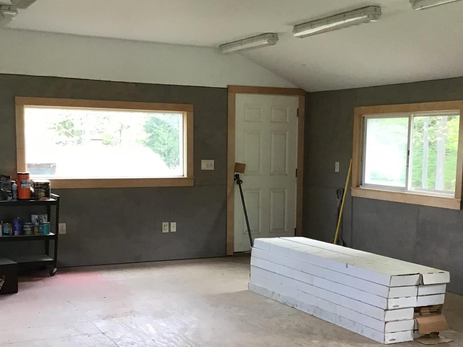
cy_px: 228
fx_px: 722
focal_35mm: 54
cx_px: 279
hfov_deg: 35.4
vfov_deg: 26.9
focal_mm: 3.3
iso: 50
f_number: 2.4
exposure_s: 1/30
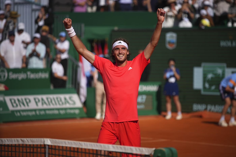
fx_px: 1311
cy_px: 78
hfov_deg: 10.3
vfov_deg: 6.9
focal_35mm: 200
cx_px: 118
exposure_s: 1/4000
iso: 100
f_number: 2.8
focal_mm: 200
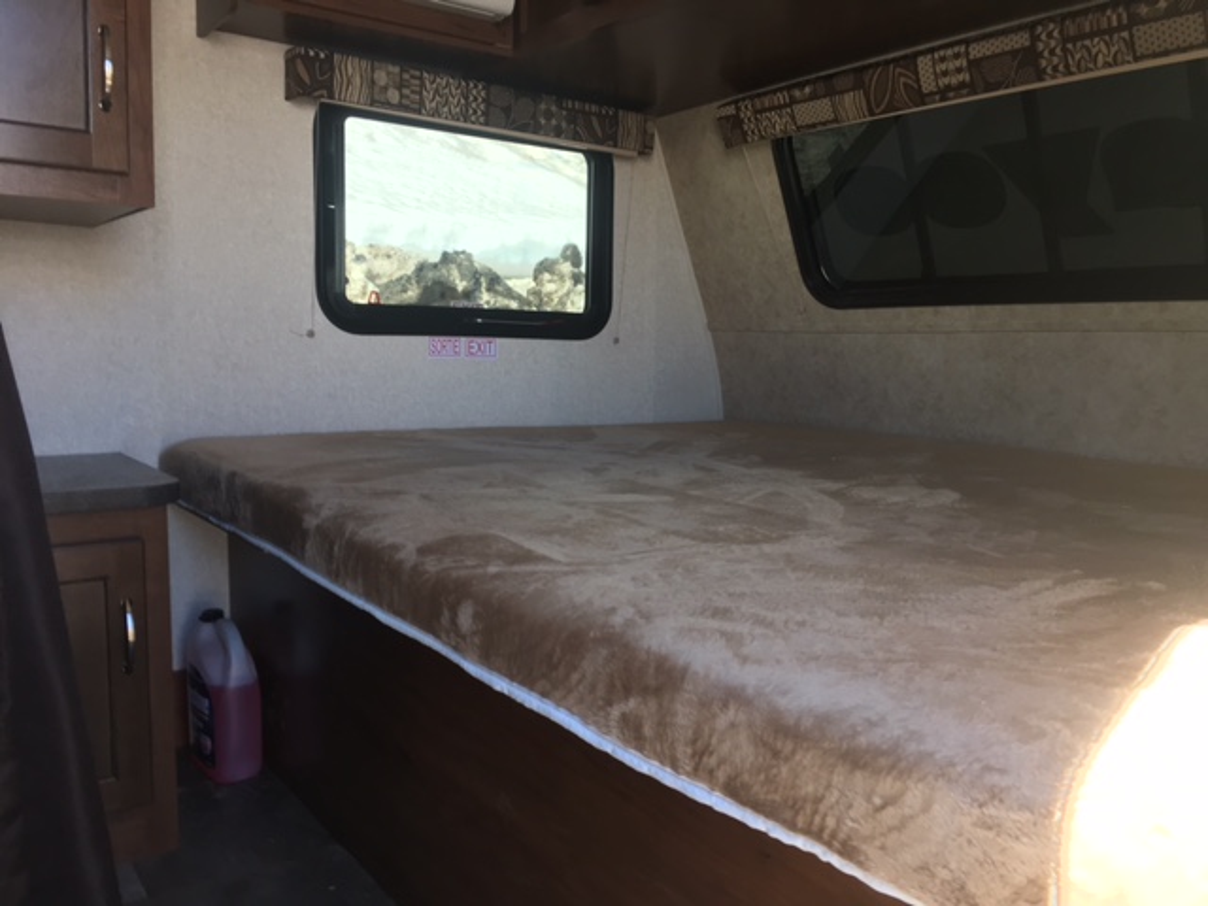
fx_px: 1012
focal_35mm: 29
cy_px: 453
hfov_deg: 61.7
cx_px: 604
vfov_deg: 48.2
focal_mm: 4.15
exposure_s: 1/120
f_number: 2.2
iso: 40
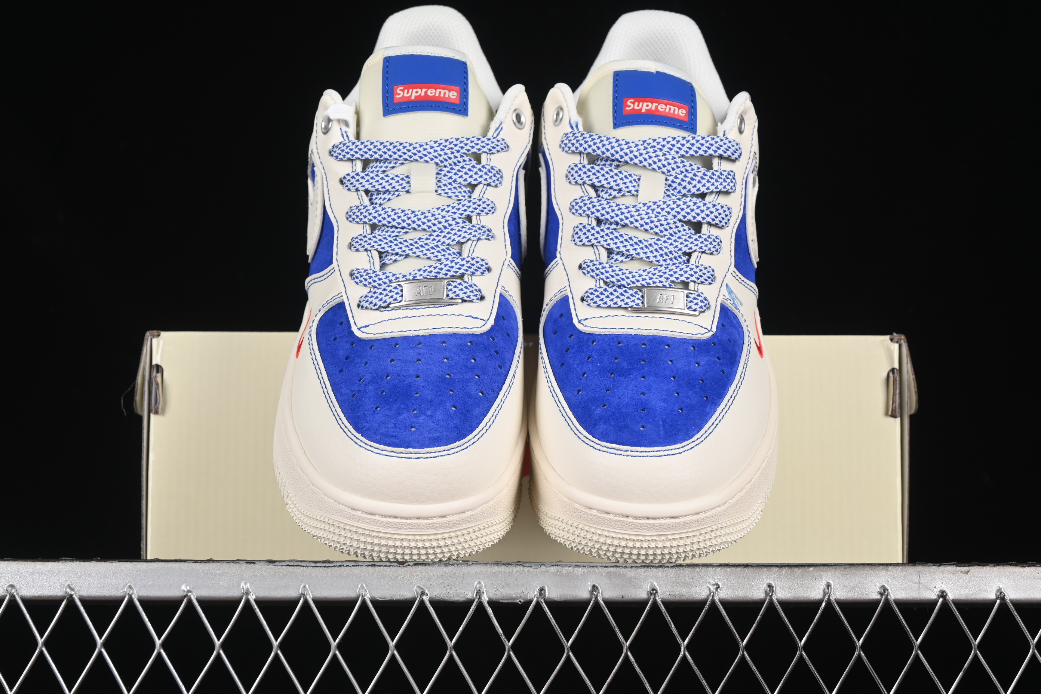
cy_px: 347
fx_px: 2169
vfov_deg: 18.2
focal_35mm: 75
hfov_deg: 27.0
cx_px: 520
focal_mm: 50
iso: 160
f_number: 8
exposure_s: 1/80
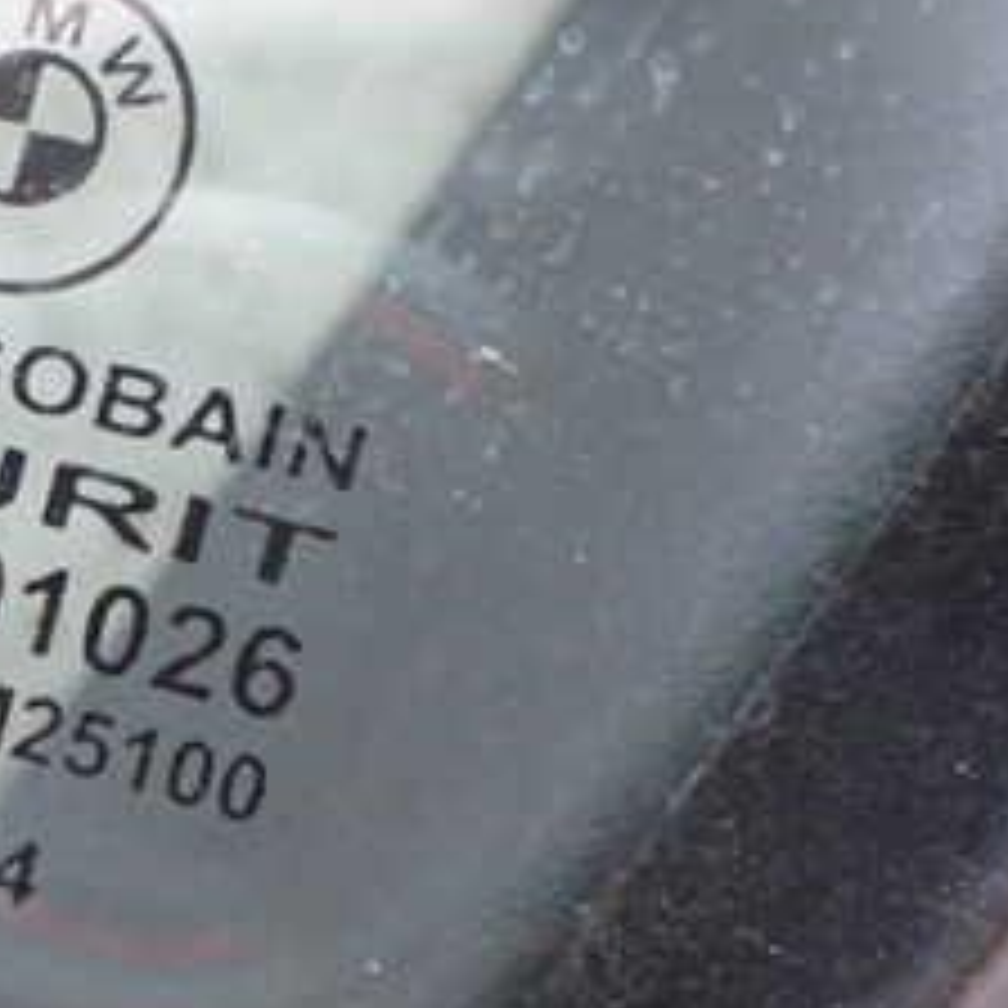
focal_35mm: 71
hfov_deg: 22.1
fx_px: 2339
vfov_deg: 24.2
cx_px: -256
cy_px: 675
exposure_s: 1/125
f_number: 2.3
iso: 800
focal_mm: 5.4
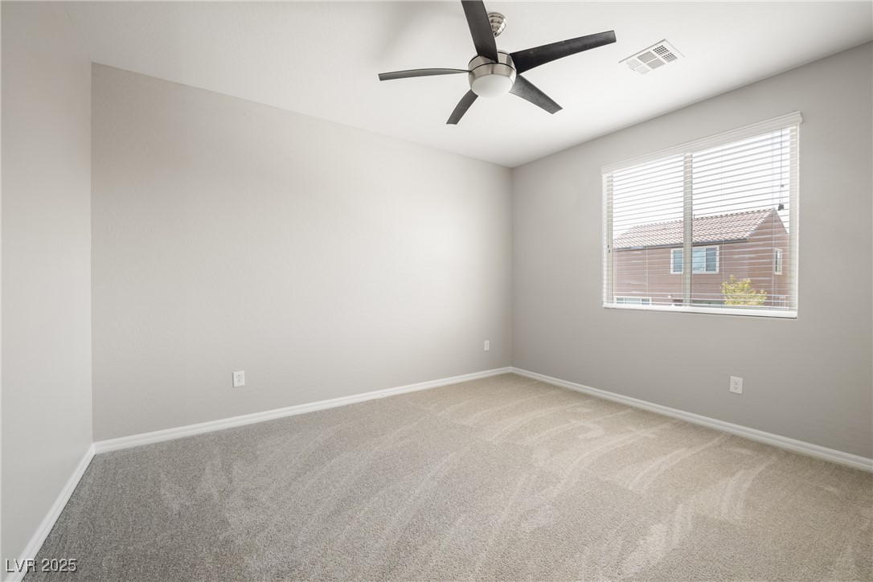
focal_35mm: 14
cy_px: 291
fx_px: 339
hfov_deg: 104.3
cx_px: 436
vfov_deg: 81.2
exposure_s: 1/2.5
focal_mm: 14
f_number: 9
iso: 100
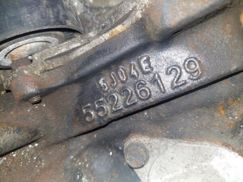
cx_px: 122
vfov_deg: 54.9
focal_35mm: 25
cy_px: 91
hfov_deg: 69.4
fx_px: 175
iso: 50
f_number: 1.8
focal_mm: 5.23
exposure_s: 1/100
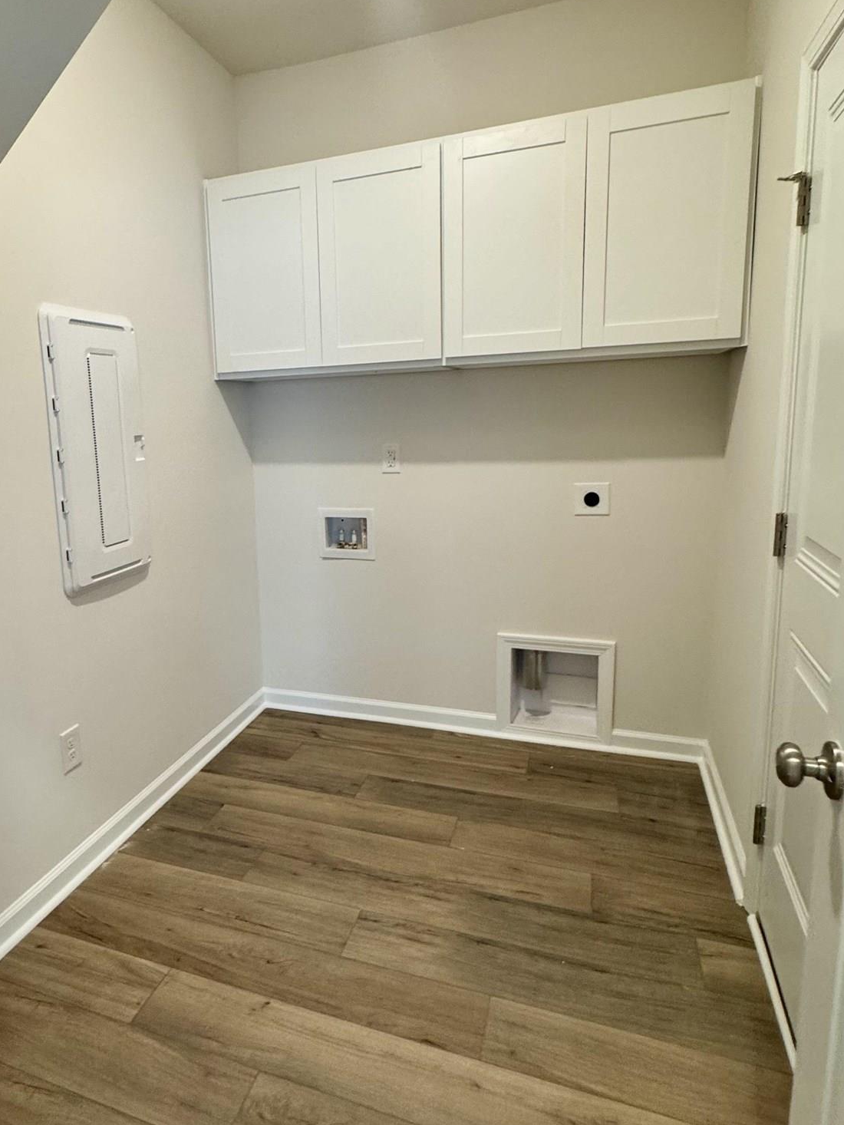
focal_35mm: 22
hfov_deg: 60.1
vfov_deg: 76.3
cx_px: 305
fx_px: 715
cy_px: 530
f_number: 2.2
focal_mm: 2.22
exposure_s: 1/60
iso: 200
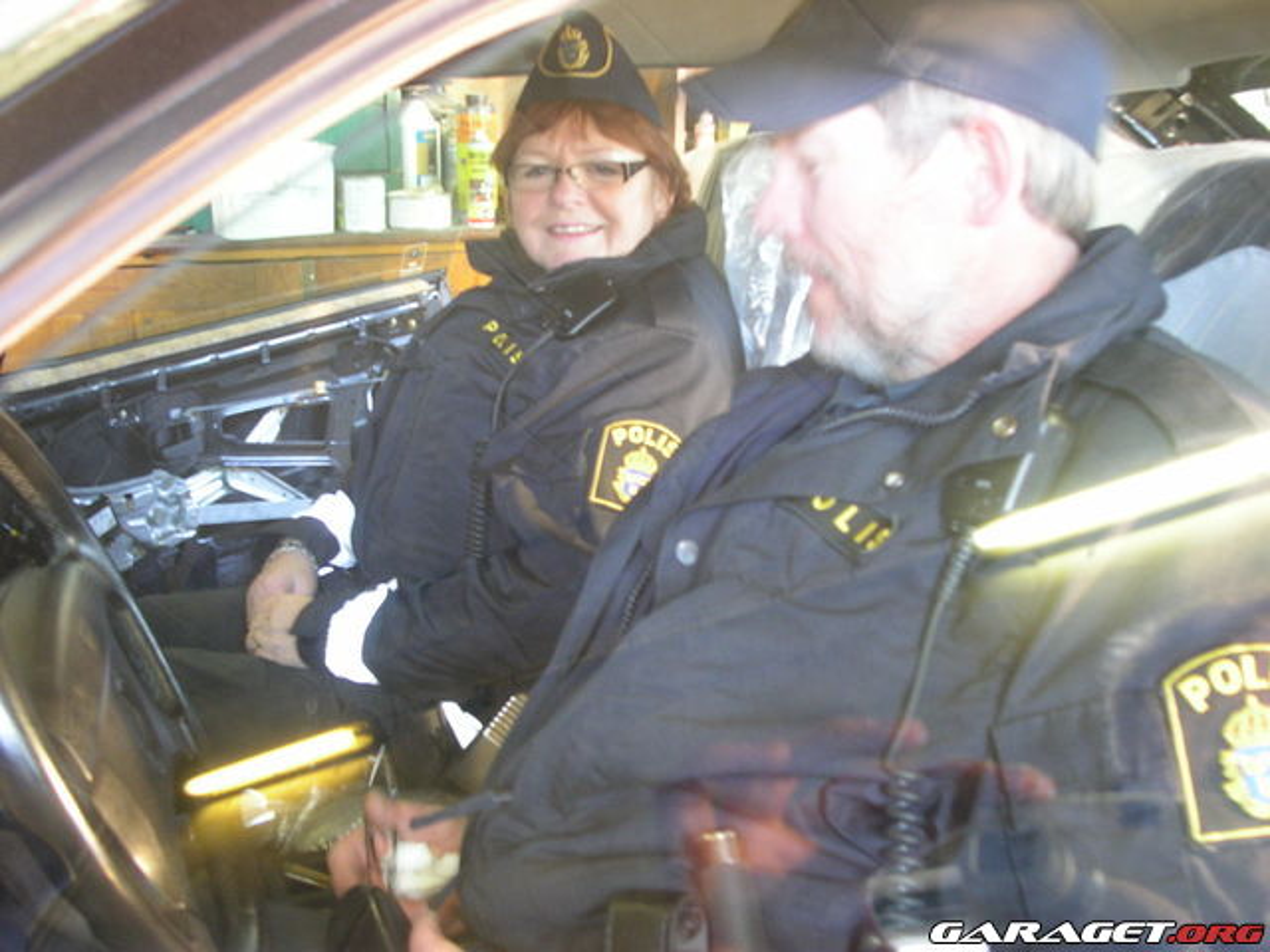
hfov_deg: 49.0
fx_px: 1394
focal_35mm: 38
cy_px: 476
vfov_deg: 37.7
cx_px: 635
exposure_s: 1/4
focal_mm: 7.8
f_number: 2.8
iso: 200
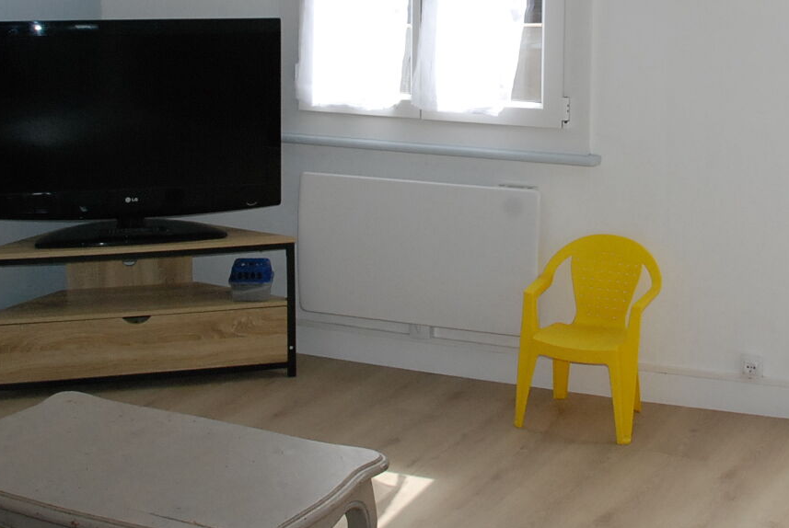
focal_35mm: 61
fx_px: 1339
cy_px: 59
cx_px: 528
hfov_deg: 32.6
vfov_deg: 21.8
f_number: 13
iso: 640
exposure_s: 1/200
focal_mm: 18
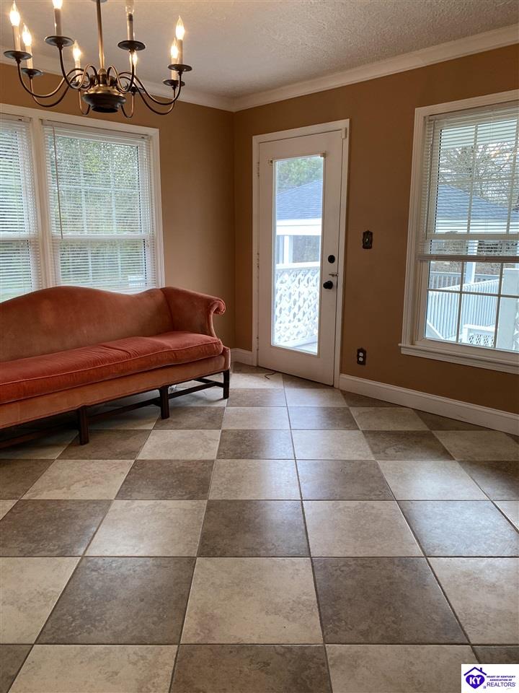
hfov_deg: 53.1
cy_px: 346
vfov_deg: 67.3
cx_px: 260
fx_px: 520
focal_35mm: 26
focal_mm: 4.25
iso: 100
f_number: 1.8
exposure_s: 1/120
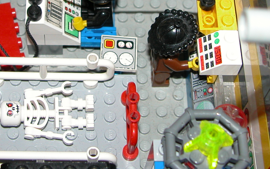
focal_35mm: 92
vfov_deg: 14.1
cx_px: 96
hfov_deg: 22.5
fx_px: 677
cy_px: 12
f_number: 2.9
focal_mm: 10
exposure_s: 1/60
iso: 100
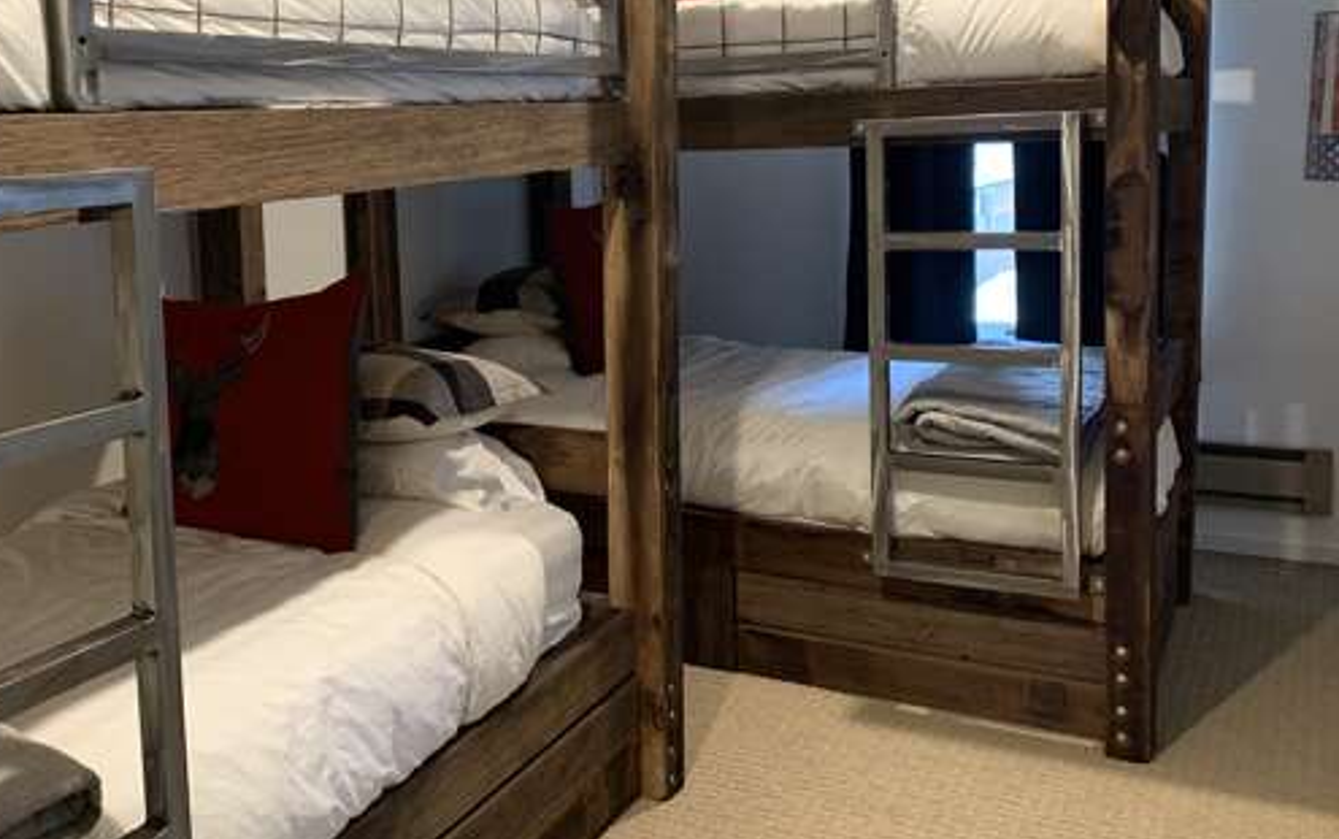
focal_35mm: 38
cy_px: 295
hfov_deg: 50.9
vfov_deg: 33.4
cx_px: 494
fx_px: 1387
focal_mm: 4.25
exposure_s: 1/40
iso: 320
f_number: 1.8
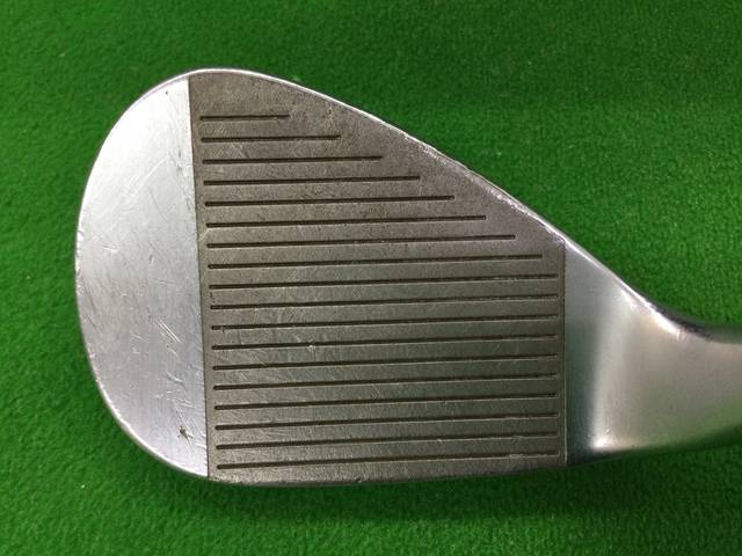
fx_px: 664
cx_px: 371
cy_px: 278
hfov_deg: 58.4
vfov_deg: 45.4
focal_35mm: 31
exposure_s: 1/30
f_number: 2.4
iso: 80
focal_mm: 3.3
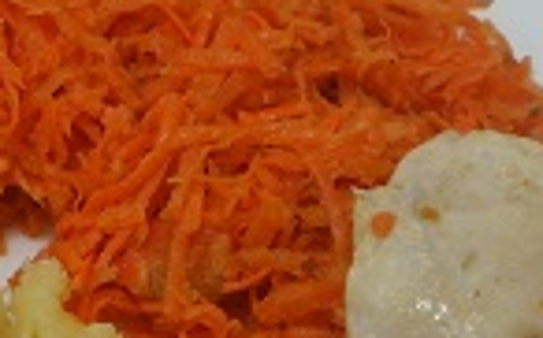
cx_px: -86
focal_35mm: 185
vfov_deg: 7.1
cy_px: 48
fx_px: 2736
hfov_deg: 11.1
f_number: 4.5
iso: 1600
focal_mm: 27
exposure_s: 1/250
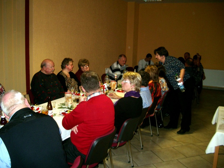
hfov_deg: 49.0
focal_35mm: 38
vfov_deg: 37.7
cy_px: 82
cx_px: 113
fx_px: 246
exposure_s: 1/60
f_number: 2.6
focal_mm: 7.6
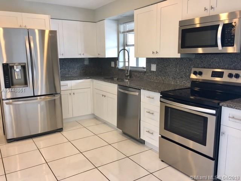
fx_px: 202
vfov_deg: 48.2
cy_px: 90
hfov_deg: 61.7
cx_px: 120
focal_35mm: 29
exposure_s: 1/30
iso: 50
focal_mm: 4.15
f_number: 2.2
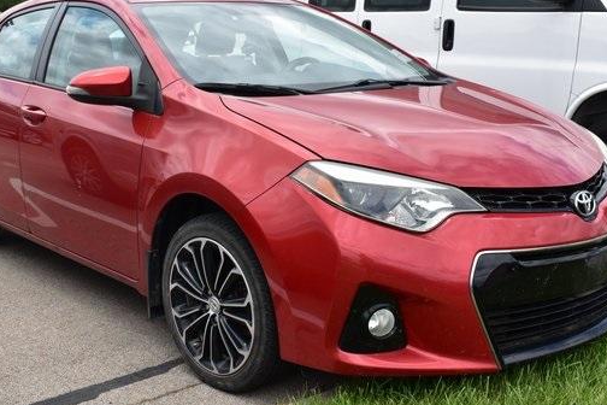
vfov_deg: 28.3
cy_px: 179
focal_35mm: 48
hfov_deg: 41.4
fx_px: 803
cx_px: 302
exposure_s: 1/400
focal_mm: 25
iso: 400
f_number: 11
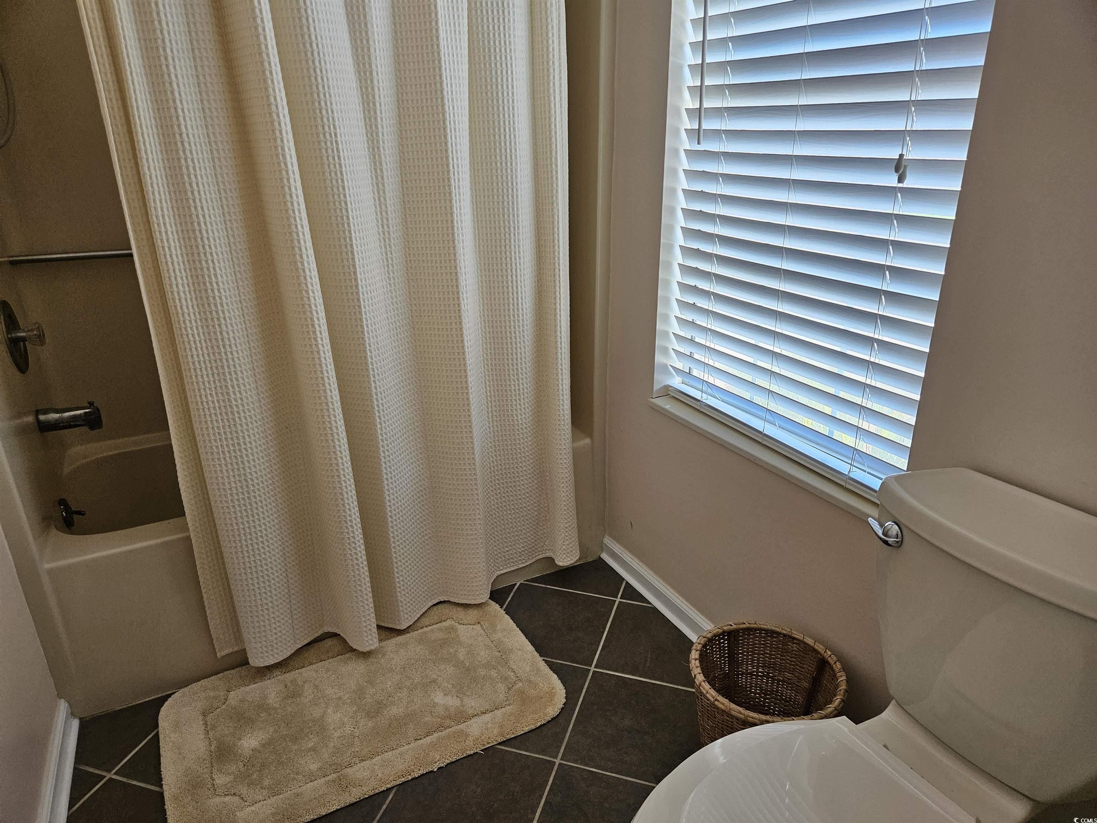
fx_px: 729
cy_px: 412
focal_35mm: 23
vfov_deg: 58.9
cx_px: 548
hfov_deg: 73.9
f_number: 1.8
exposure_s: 1/170
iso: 250
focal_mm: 5.4
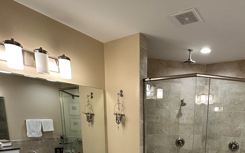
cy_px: 146
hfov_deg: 69.3
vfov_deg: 43.6
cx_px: 174
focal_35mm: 25
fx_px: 167
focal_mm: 2.22
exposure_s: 1/120
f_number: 2.2
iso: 250
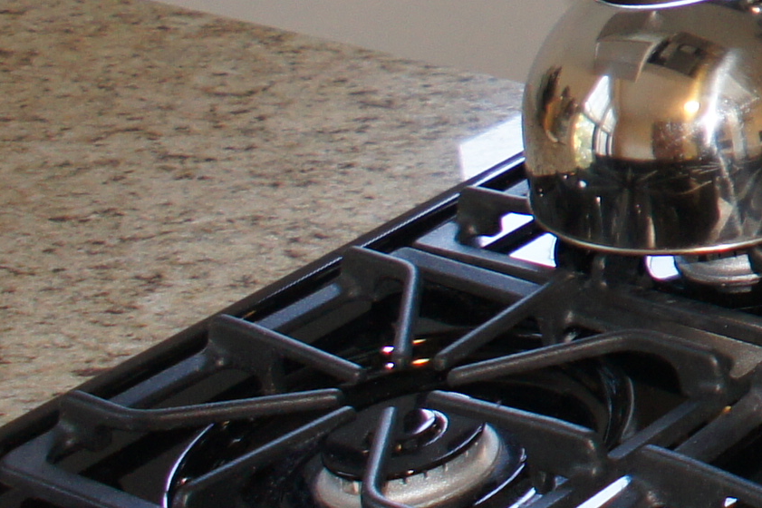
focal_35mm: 131
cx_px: 1462
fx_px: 2772
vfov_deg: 10.1
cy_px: -247
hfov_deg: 13.6
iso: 320
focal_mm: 16
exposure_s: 1/60
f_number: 2.8
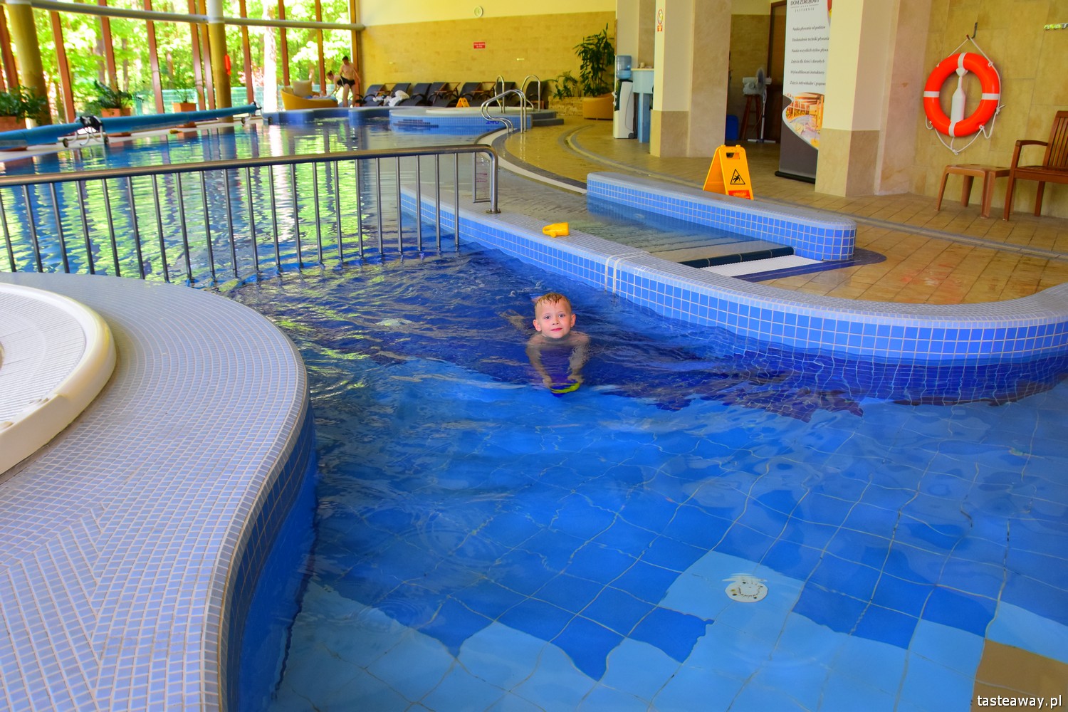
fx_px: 801
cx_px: 534
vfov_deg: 47.9
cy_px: 356
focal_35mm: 27
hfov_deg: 67.4
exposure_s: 1/60
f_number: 8
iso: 1000
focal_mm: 18
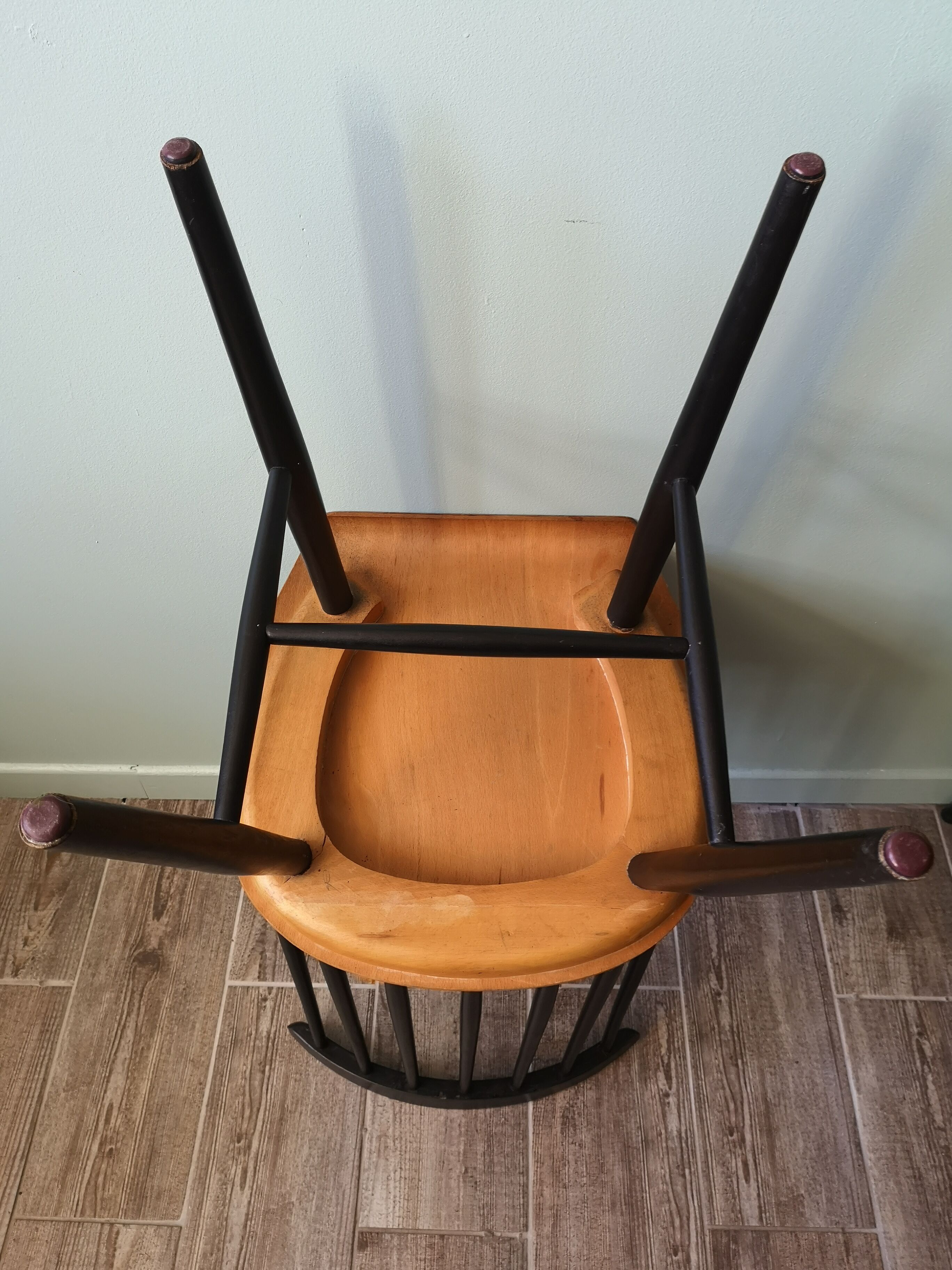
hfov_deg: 51.4
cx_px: 476
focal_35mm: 27
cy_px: 635
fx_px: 990
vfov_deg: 65.3
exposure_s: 1/30
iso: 160
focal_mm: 3.95
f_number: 1.8
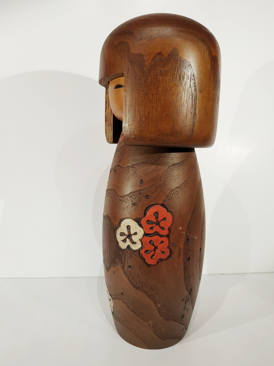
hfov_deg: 56.8
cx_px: 137
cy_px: 183
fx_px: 253
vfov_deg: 71.6
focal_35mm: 24
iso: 100
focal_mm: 3.94
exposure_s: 1/50
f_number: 1.9
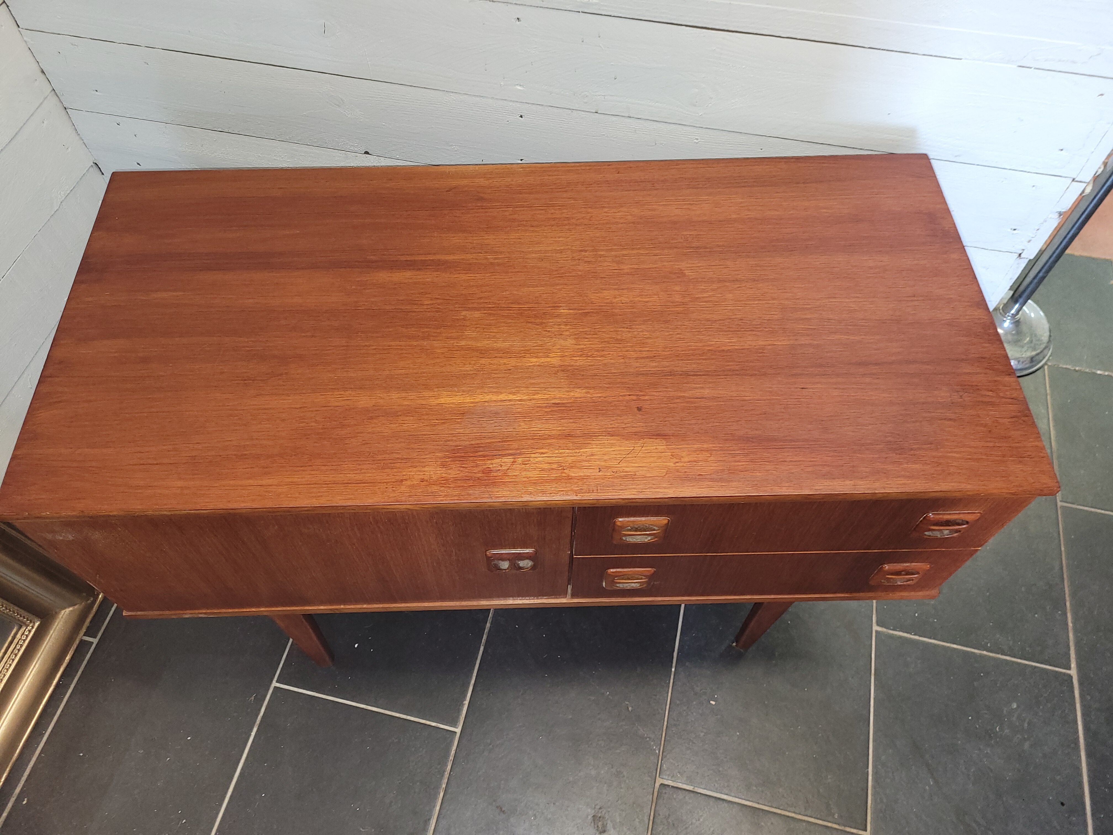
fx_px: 836
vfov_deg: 53.1
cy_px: 418
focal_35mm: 26
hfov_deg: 67.3
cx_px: 556
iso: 125
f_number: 1.8
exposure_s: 1/17
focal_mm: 5.4
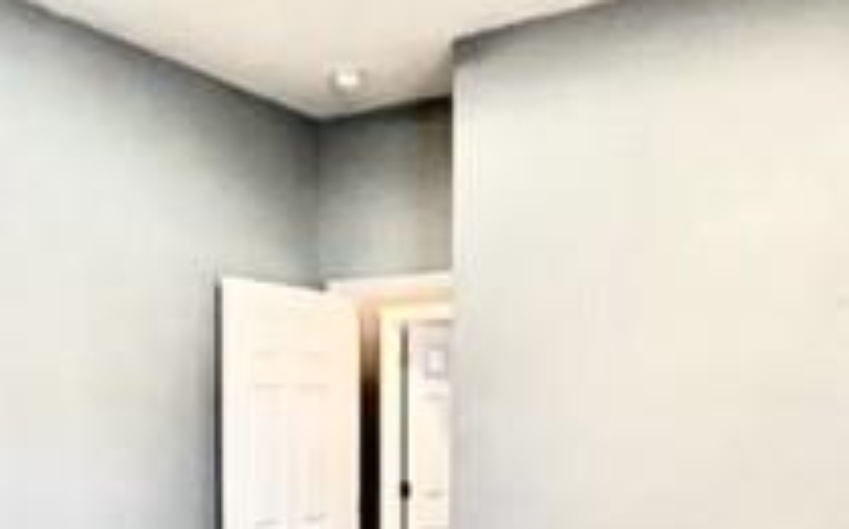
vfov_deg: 29.2
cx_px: 352
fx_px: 971
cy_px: 481
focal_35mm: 42
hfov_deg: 47.0
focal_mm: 1.57
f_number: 1.8
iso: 640
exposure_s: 1/60
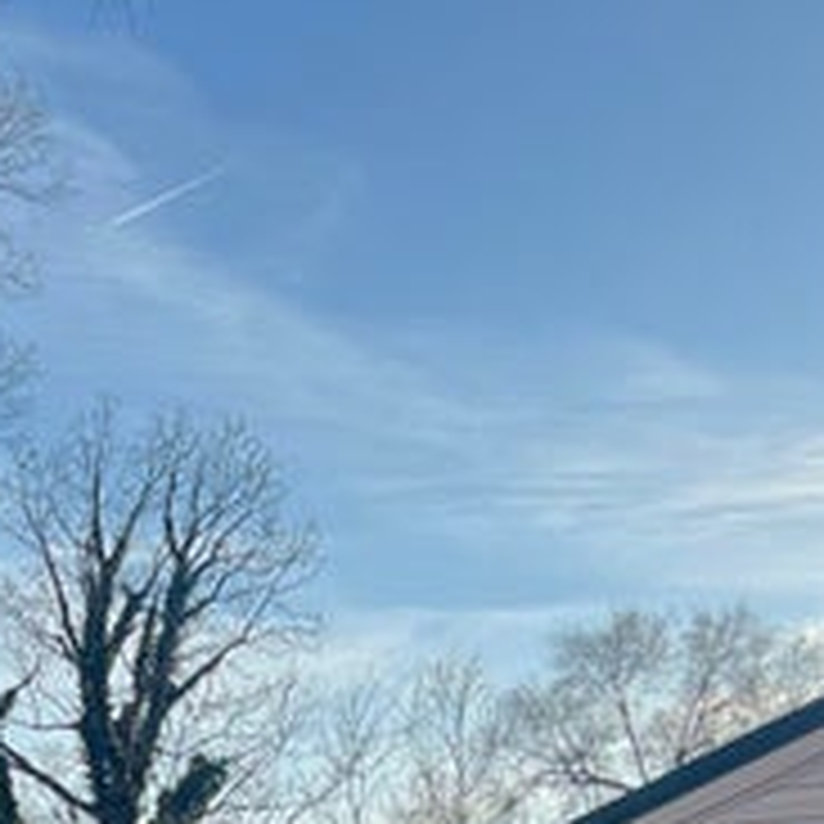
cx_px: 133
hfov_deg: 16.1
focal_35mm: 107
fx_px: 2882
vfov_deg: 15.2
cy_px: 1189
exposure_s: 1/1934
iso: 50
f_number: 1.5
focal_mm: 5.7
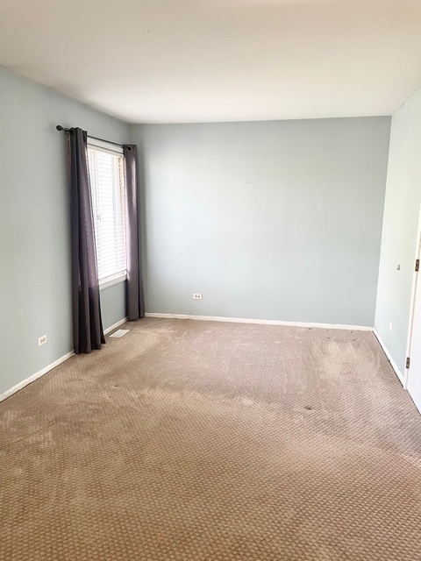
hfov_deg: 53.1
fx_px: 422
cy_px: 280
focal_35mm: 26
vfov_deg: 67.3
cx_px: 210
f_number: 1.6
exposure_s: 1/60
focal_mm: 4.2
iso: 100
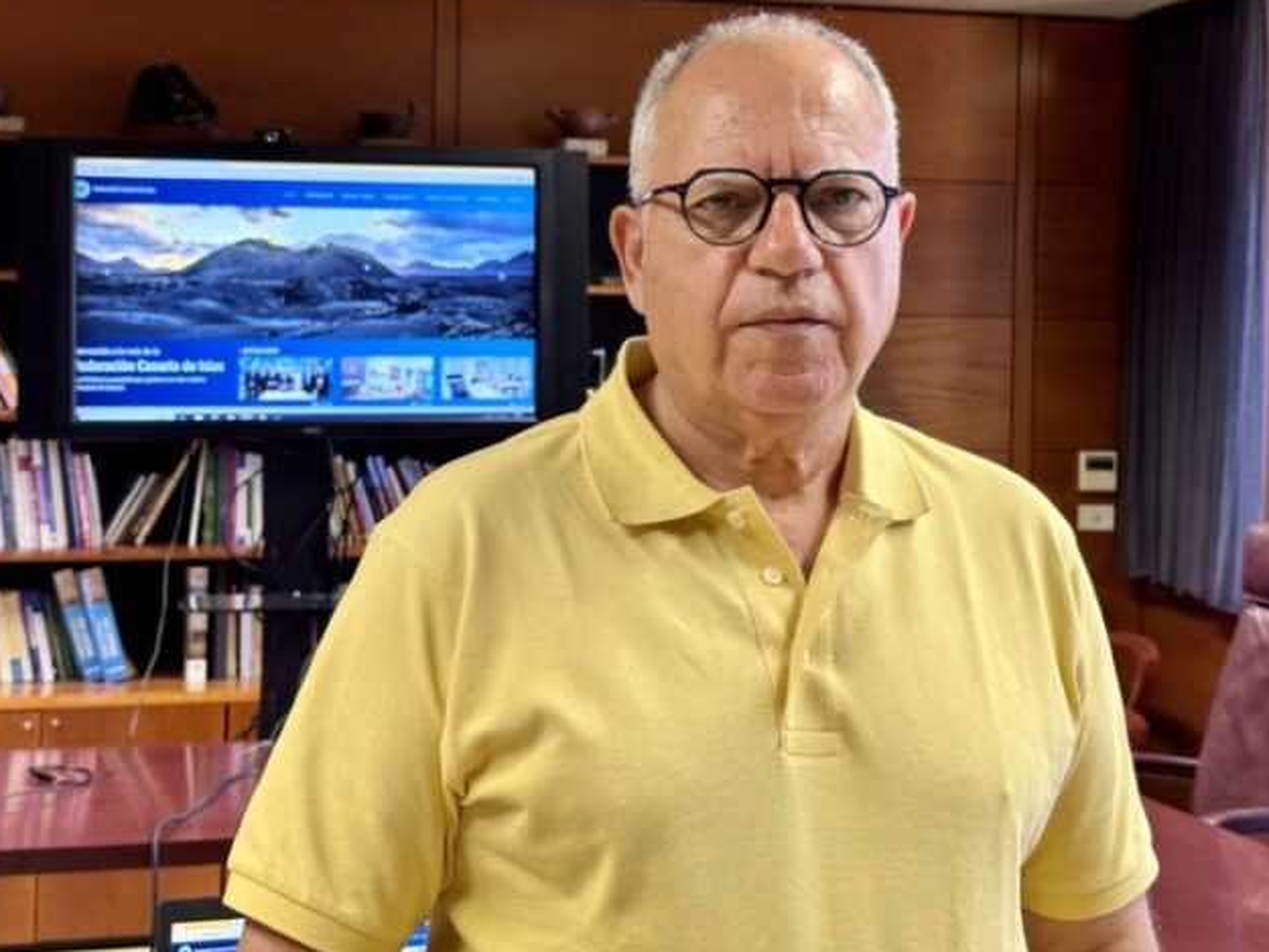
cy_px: 373
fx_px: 2163
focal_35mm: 59
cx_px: 625
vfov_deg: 24.8
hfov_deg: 32.7
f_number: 1.78
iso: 100
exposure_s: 1/50
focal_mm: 6.86
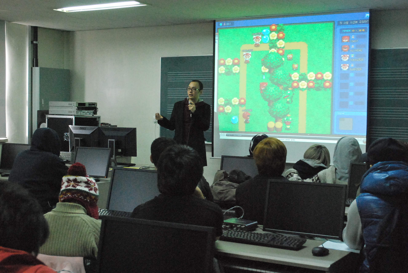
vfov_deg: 25.8
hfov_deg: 37.8
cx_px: 204
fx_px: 596
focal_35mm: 52
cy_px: 136
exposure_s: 1/125
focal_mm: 35
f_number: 5.3
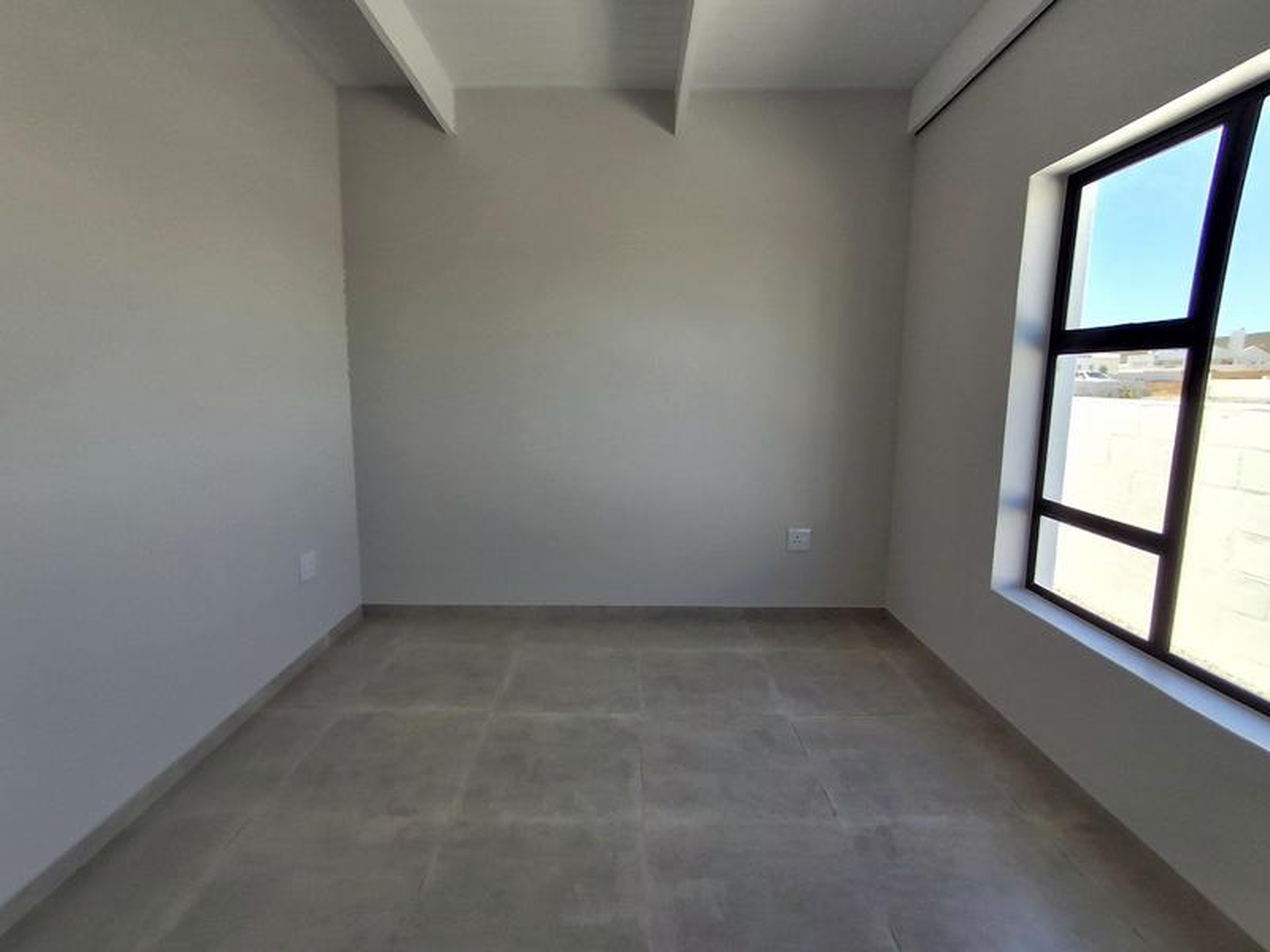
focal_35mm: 16
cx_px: 635
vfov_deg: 78.1
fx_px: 587
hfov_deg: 94.5
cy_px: 476
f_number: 2.2
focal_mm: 1.64
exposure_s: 1/667
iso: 40
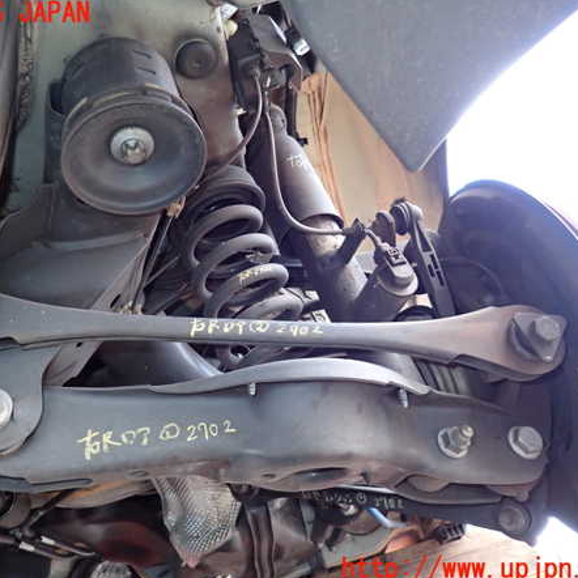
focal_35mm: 30
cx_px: 245
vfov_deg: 54.0
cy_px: 292
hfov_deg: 53.8
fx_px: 567
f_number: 2
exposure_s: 1/100
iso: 400
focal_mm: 4.5
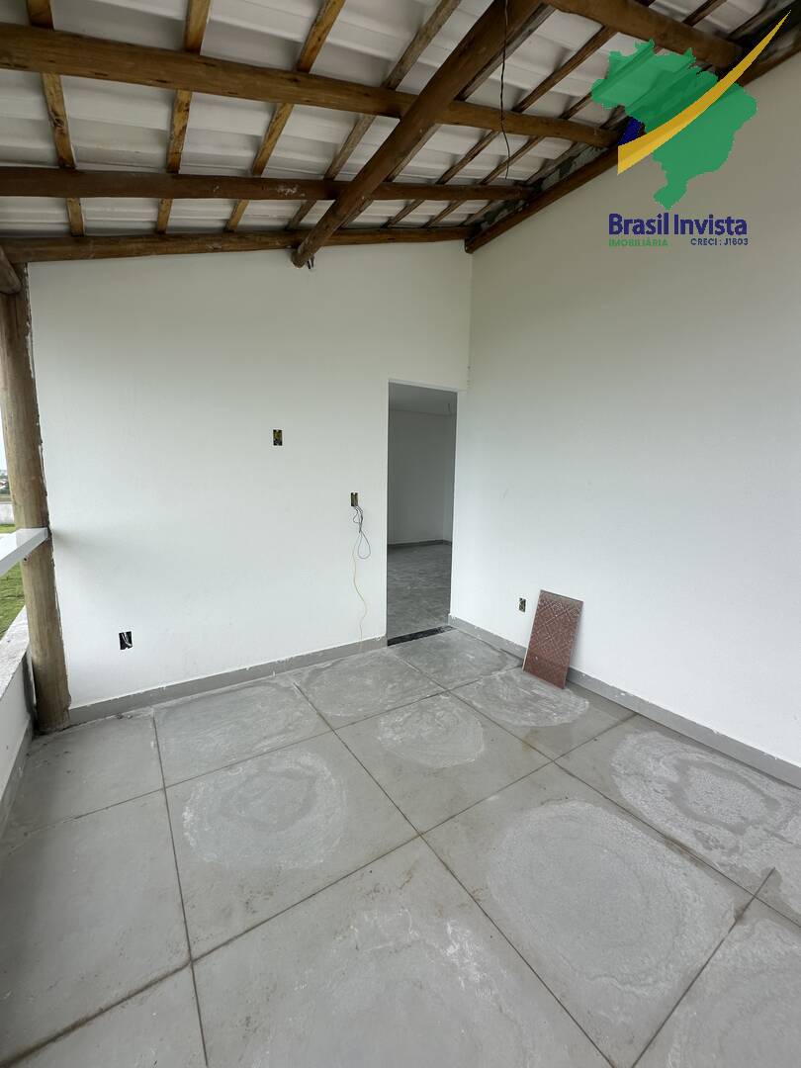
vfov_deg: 102.1
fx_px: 432
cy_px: 534
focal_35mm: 14
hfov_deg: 85.7
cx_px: 400
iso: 40
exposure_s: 1/456
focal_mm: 2.22
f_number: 2.2
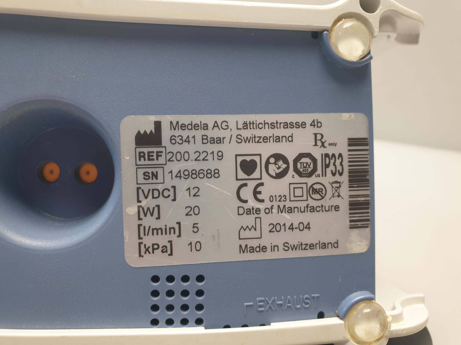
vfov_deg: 53.1
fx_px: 346
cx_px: 230
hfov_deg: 67.3
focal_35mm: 26
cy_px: 172
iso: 100
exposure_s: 1/50
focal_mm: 4.3
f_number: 2.4
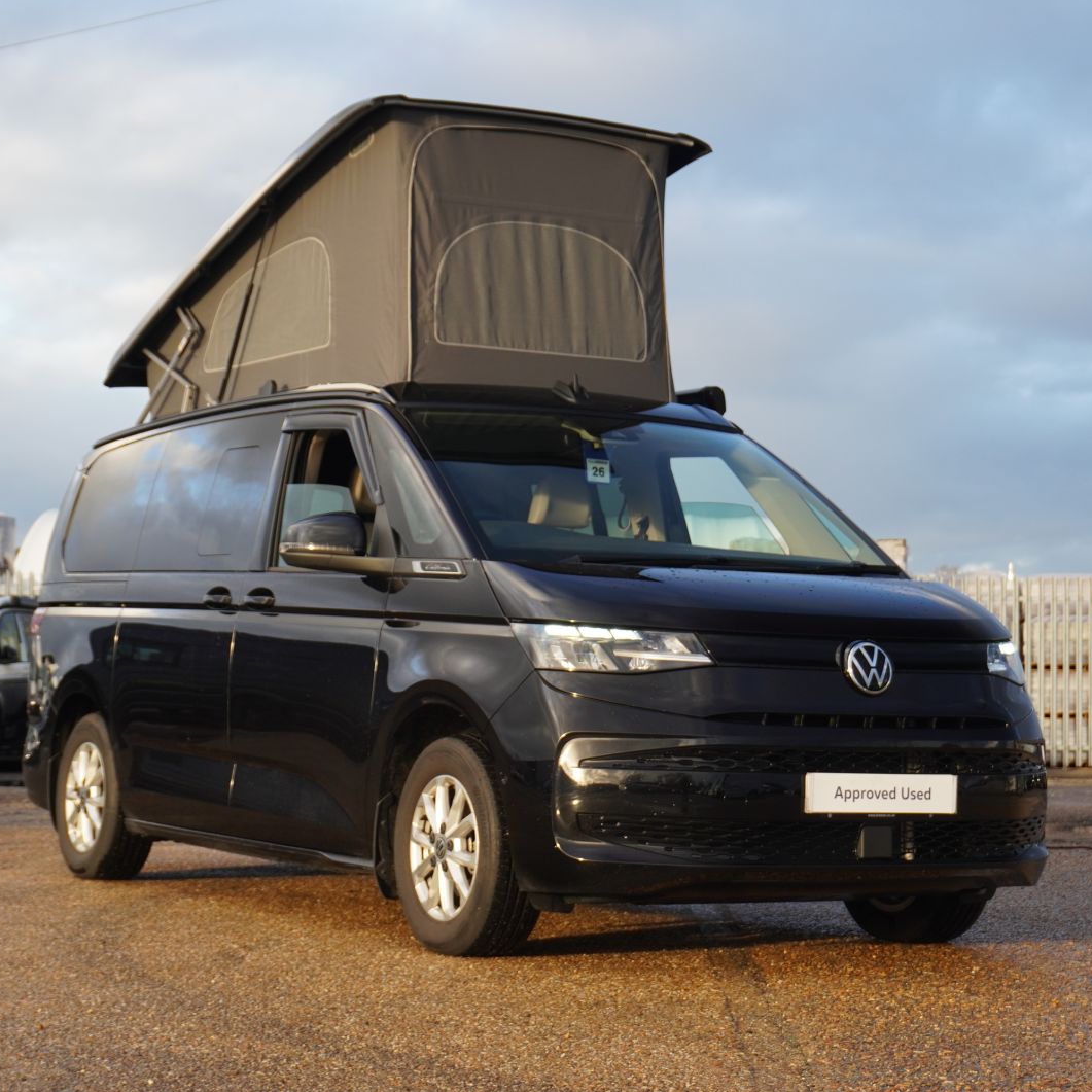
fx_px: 2605
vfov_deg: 23.7
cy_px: 547
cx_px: 543
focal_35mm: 73
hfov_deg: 23.7
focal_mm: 38
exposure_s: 1/160
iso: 400
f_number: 5.6
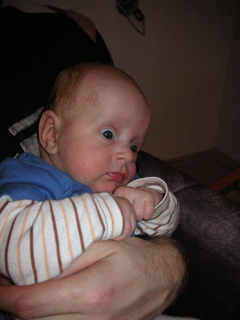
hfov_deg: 38.7
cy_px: 160
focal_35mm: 37
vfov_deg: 50.1
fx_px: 342
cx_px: 120
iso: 160
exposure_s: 1/45
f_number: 2.8
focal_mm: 6.1
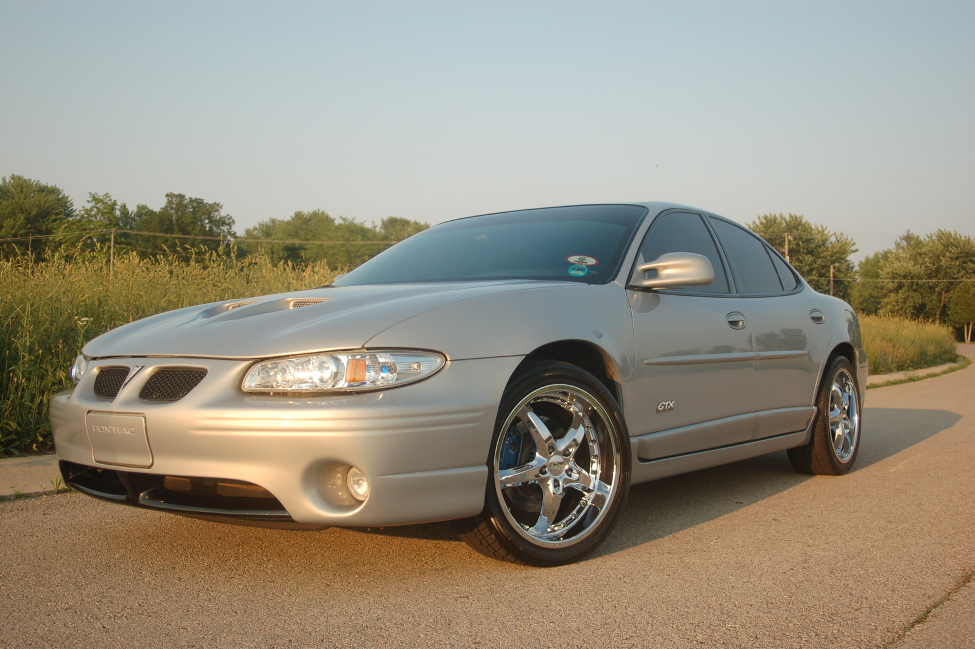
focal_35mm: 38
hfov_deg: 51.3
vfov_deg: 35.4
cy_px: 324
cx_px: 488
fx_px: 1015
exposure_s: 1/640
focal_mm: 25
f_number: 4
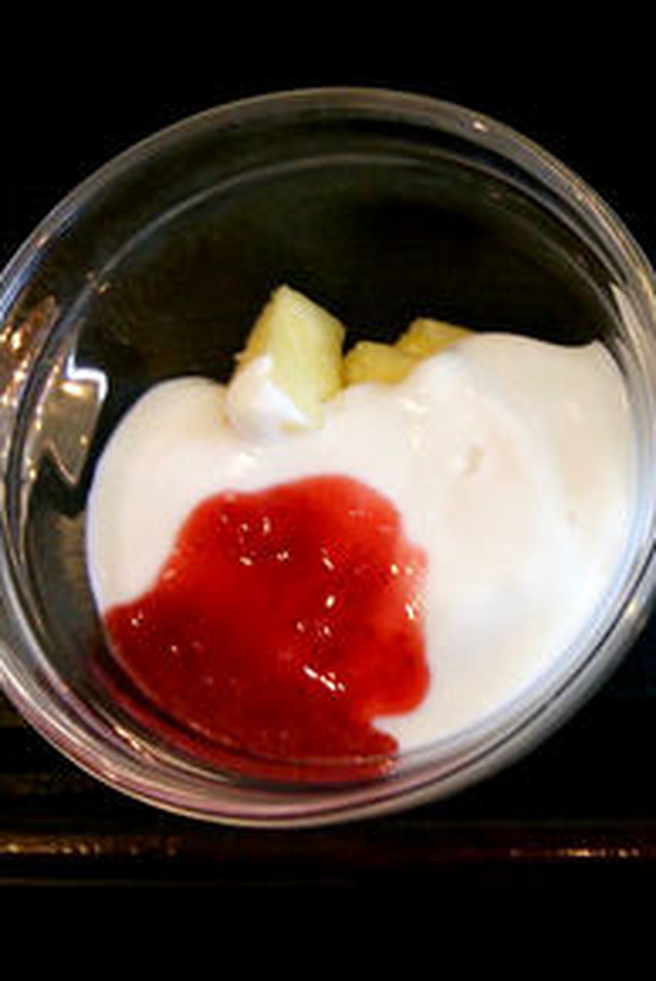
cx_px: 646
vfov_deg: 45.4
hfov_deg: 29.3
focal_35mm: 43
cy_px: 477
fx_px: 1172
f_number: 1.94
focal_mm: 4.06
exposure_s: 1/35
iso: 160
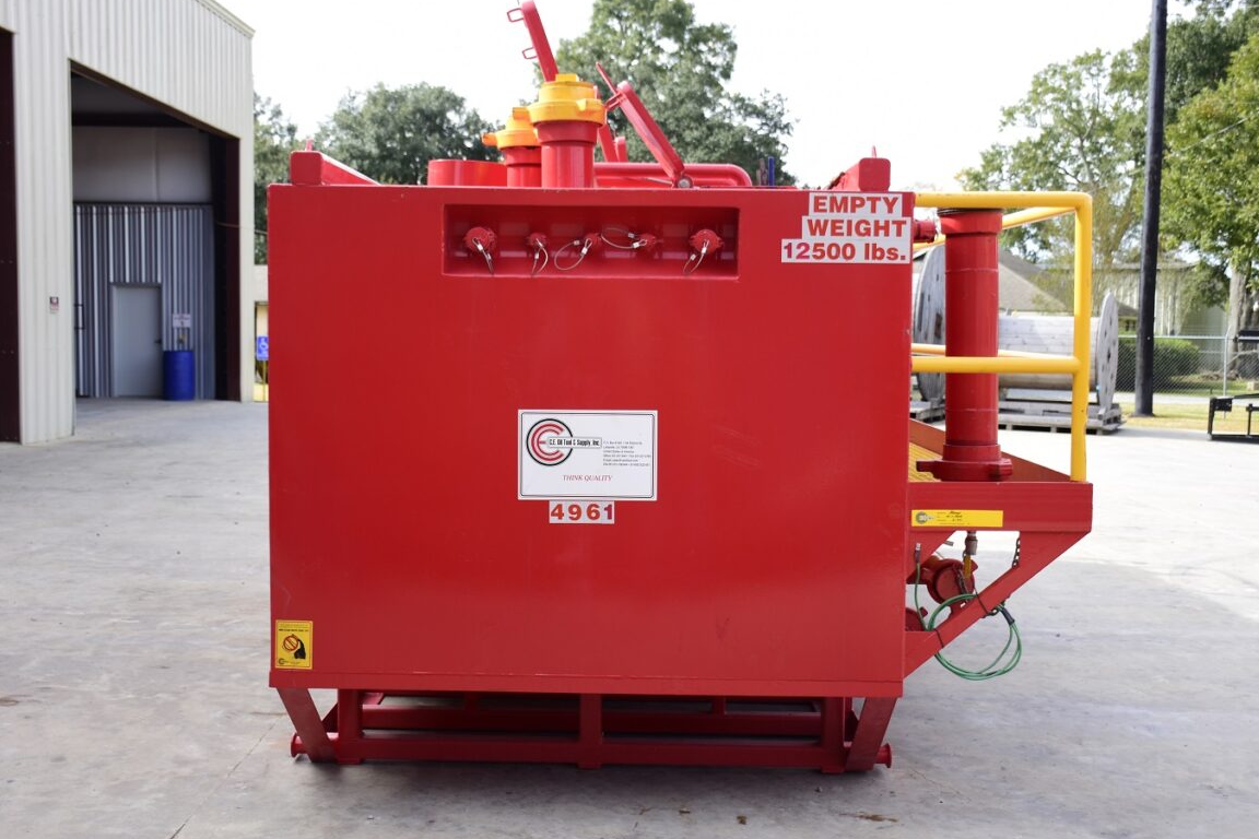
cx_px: 628
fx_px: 1399
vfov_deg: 33.4
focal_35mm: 40
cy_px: 398
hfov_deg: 48.5
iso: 100
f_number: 3.8
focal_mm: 24
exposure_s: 1/250
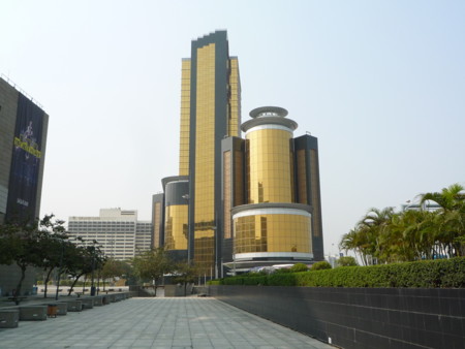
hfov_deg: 55.3
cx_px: 232
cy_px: 174
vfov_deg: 43.0
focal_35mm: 33
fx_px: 444
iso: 100
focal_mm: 4.9
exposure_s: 1/640
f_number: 4.5
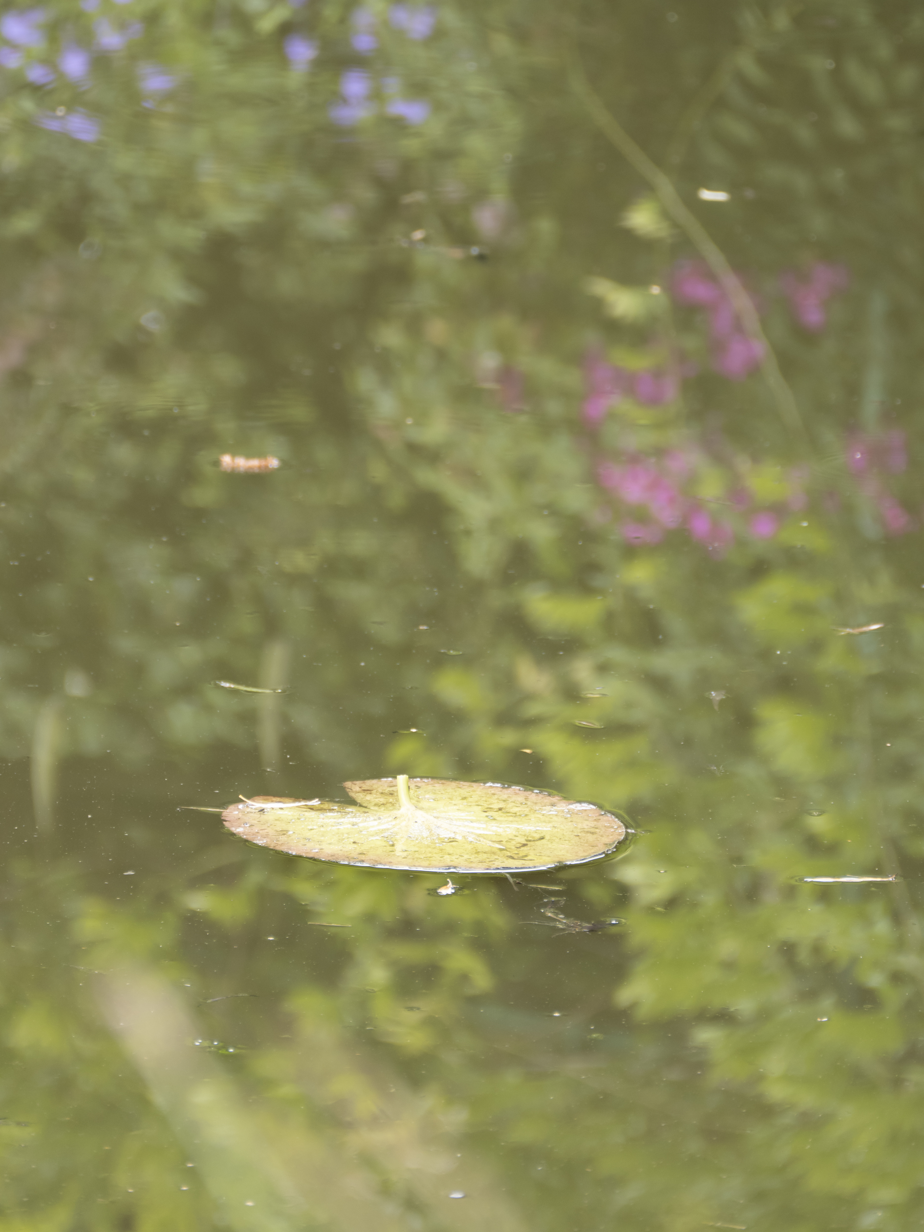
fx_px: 13311
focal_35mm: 374
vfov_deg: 5.3
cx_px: 462
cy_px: 616
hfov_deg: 4.0
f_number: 4
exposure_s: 1/125
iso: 250
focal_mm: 126.36
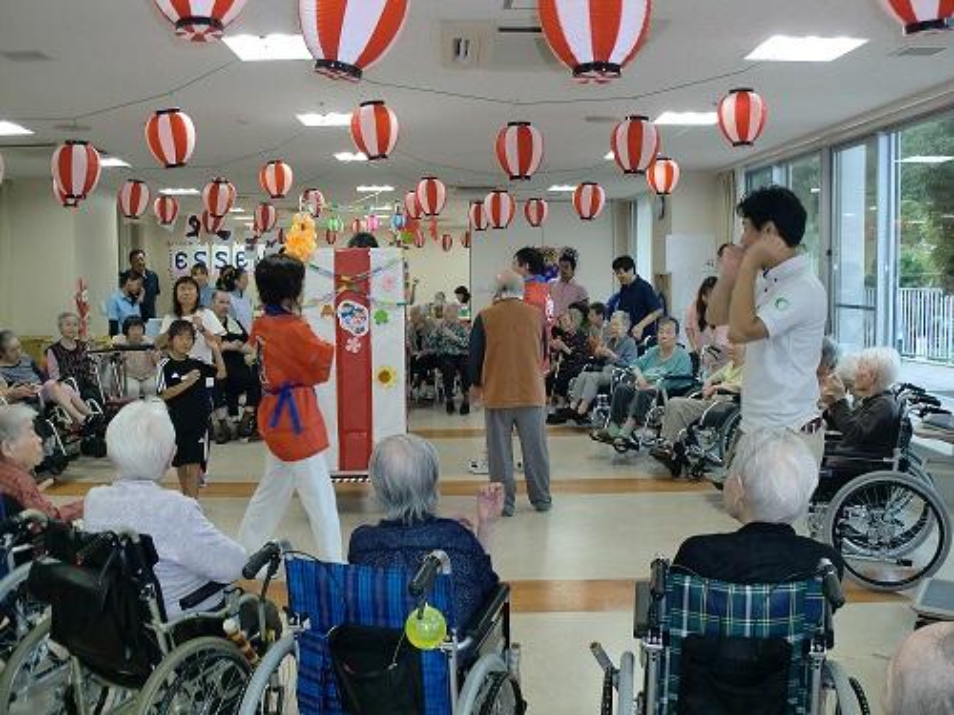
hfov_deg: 52.6
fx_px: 965
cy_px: 358
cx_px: 477
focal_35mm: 35
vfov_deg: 40.7
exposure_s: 1/60
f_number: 3.1
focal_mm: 6.3
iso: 100
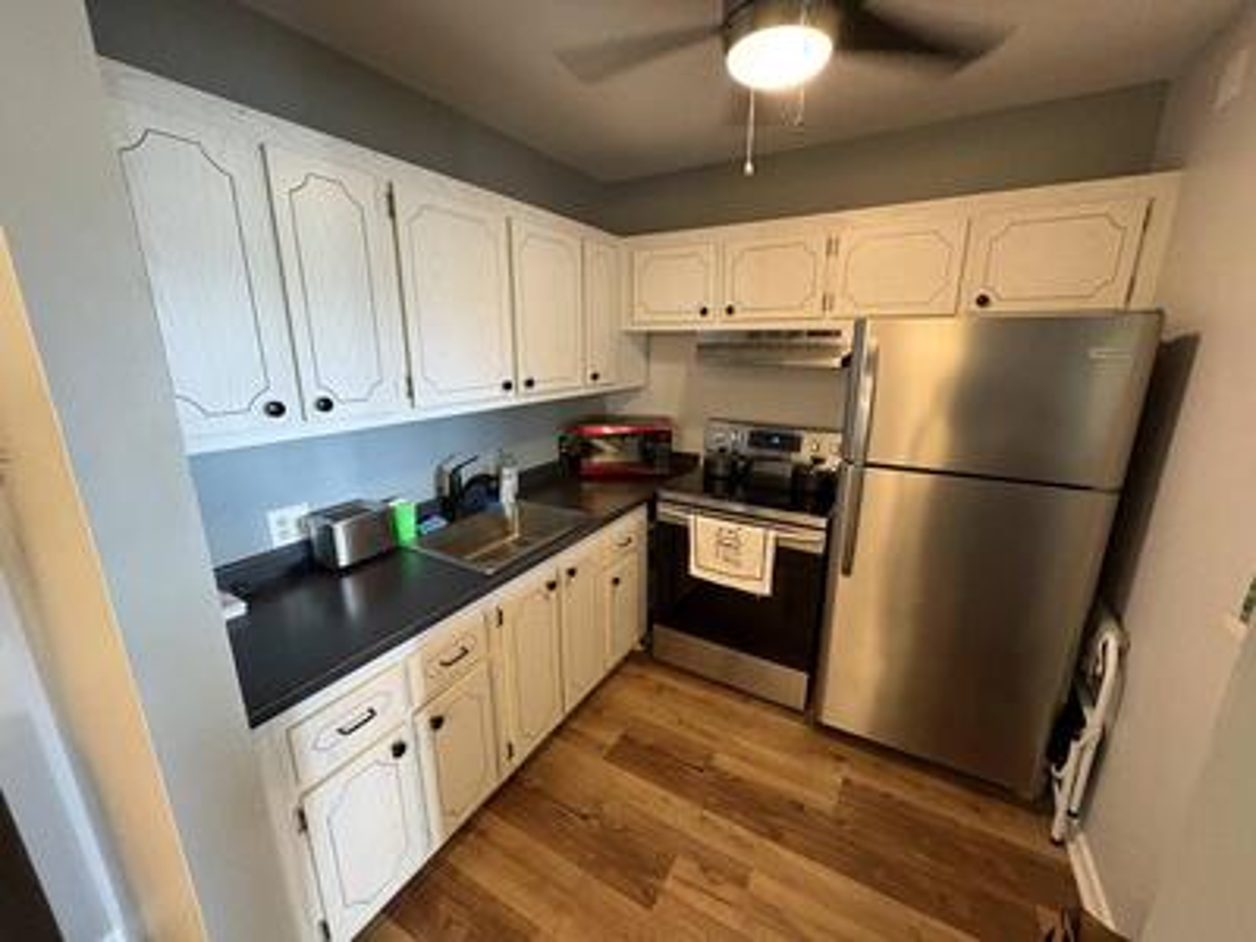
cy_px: 471
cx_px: 628
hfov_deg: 102.1
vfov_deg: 85.7
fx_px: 508
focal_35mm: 14
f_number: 2.2
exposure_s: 1/60
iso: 640
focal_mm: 2.22
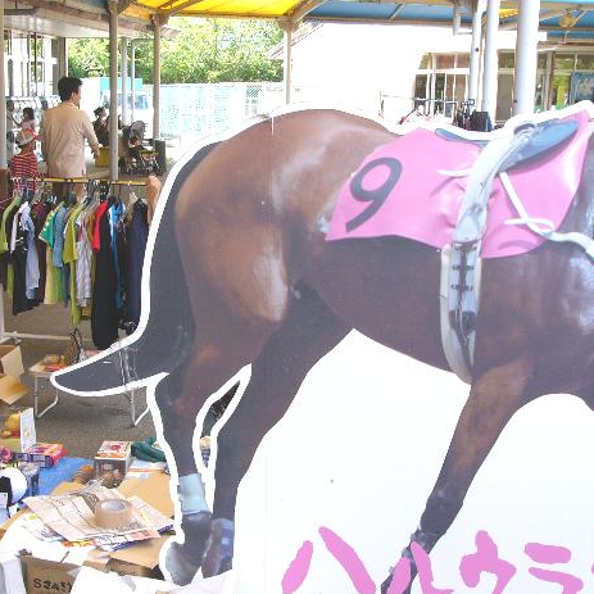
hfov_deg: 30.9
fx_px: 1068
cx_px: 221
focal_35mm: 55
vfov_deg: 31.1
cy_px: 294
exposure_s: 1/80
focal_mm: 7.6
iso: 50
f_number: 2.8
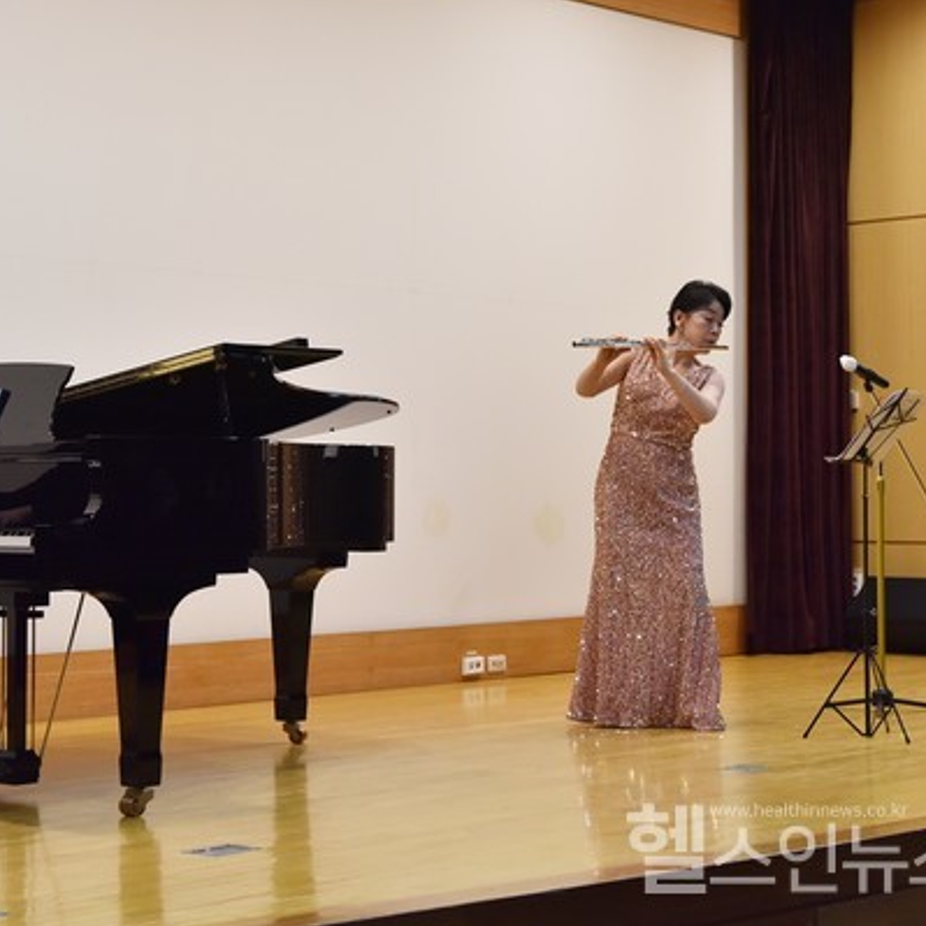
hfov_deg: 26.7
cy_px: 463
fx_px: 1937
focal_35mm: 64
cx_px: 313
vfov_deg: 26.9
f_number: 5
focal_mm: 50
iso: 2000
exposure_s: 1/200
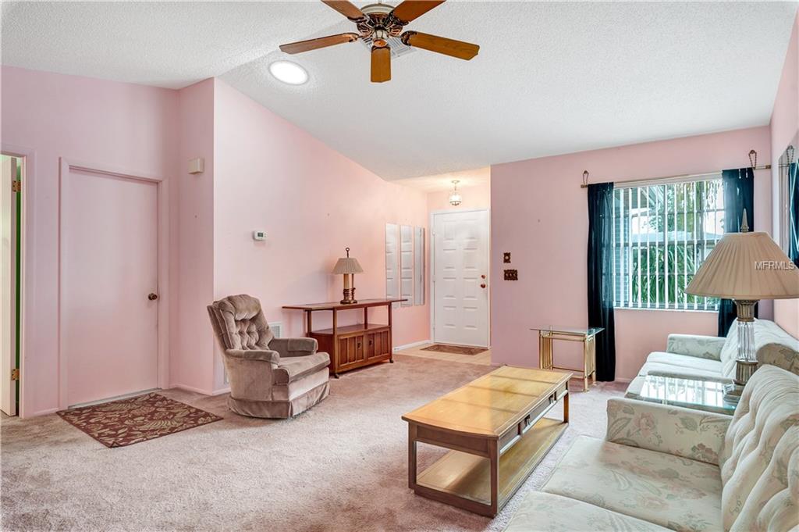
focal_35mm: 20
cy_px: 266
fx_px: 444
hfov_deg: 84.0
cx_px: 400
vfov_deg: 61.8
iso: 320
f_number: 8
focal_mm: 20
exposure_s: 1/30
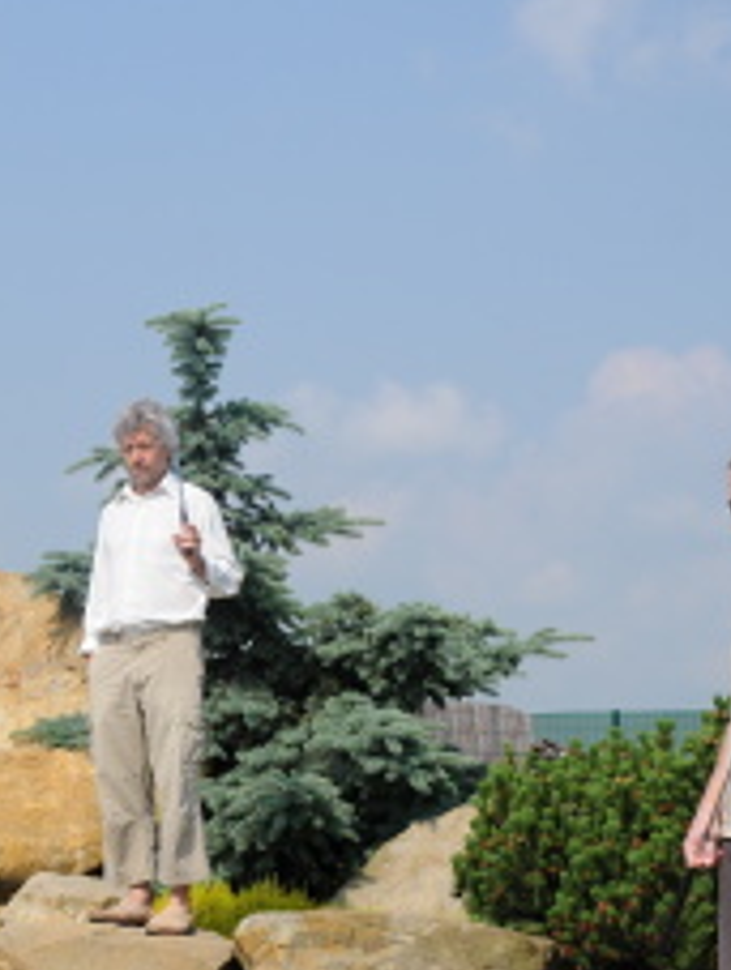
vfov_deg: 20.5
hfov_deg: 15.5
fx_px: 2667
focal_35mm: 95
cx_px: 103
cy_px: 688
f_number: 7.1
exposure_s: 1/1000
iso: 200
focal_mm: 30
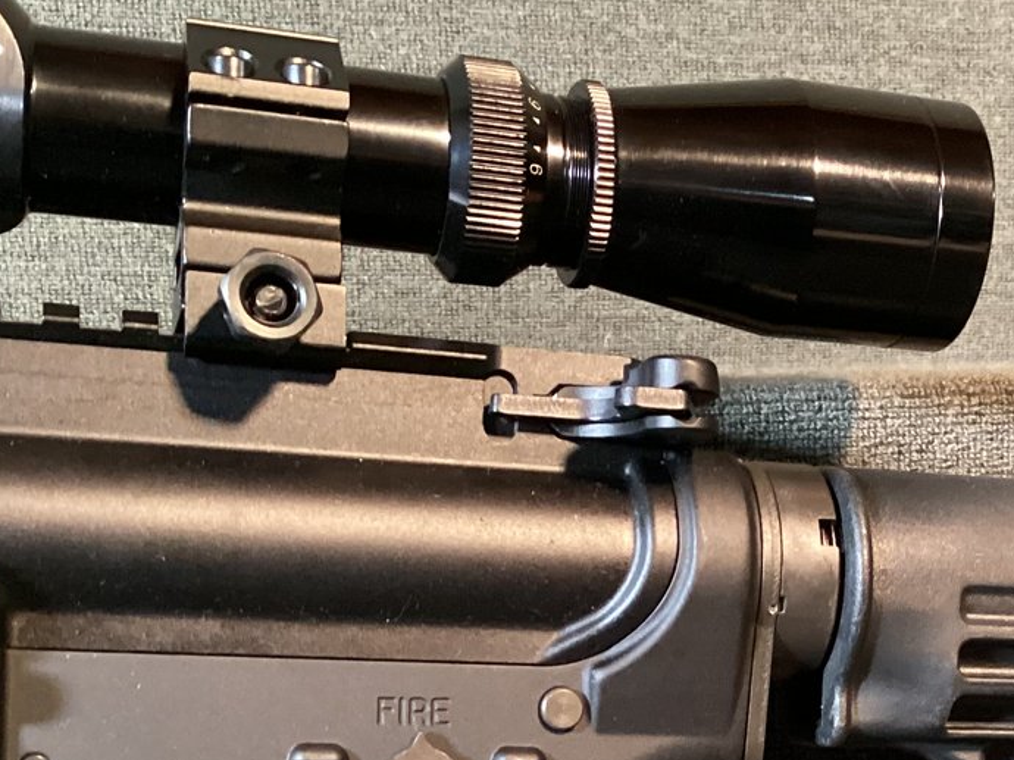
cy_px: 711
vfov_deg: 21.1
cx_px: 865
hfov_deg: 27.8
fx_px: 1991
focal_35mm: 68
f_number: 2.4
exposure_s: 1/25
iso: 500
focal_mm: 3.3
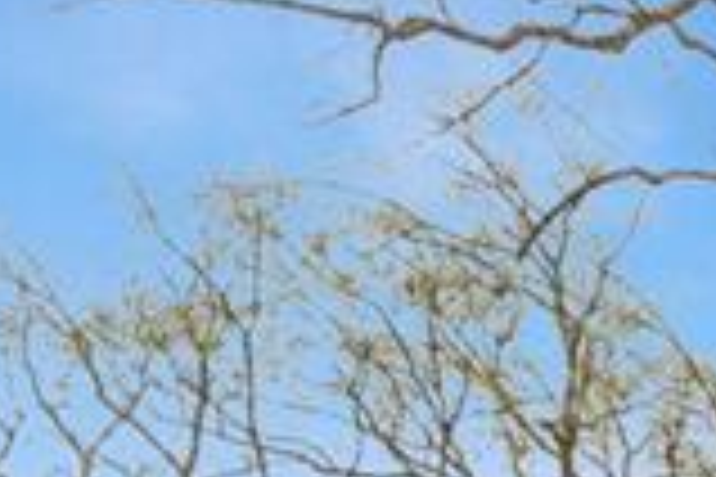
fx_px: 2358
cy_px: 1480
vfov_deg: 9.1
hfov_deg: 10.6
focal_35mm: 119
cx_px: 2247
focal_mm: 18.4
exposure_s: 1/8
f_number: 22
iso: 100
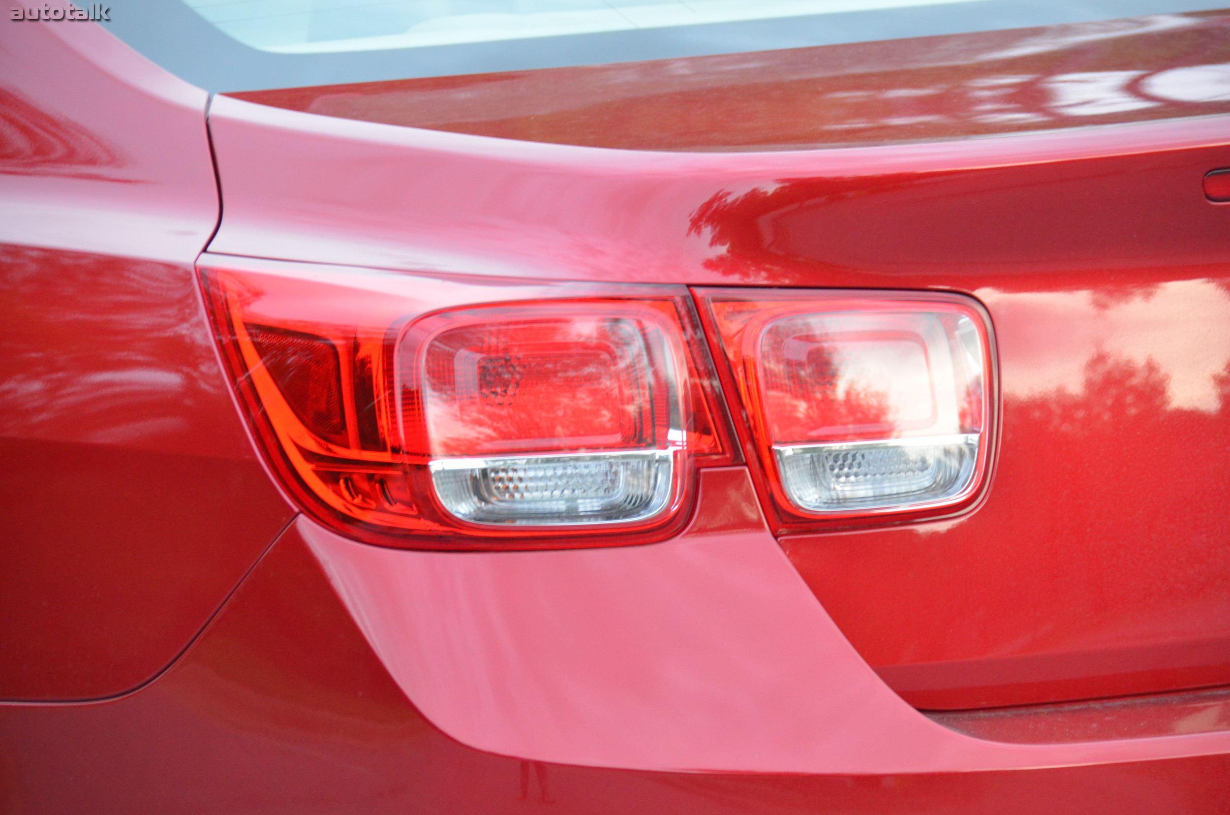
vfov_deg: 6.8
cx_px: 615
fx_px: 6905
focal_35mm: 202
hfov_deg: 10.2
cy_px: 408
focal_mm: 135
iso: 1600
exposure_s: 1/50
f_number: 5.6
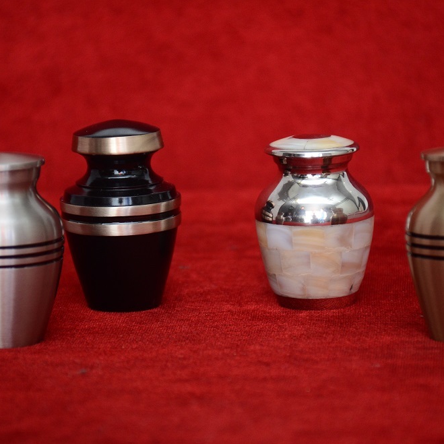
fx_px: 2941
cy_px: 222
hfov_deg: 8.6
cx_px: 234
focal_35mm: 203
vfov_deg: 8.6
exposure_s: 1/125
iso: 800
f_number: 5.6
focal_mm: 105
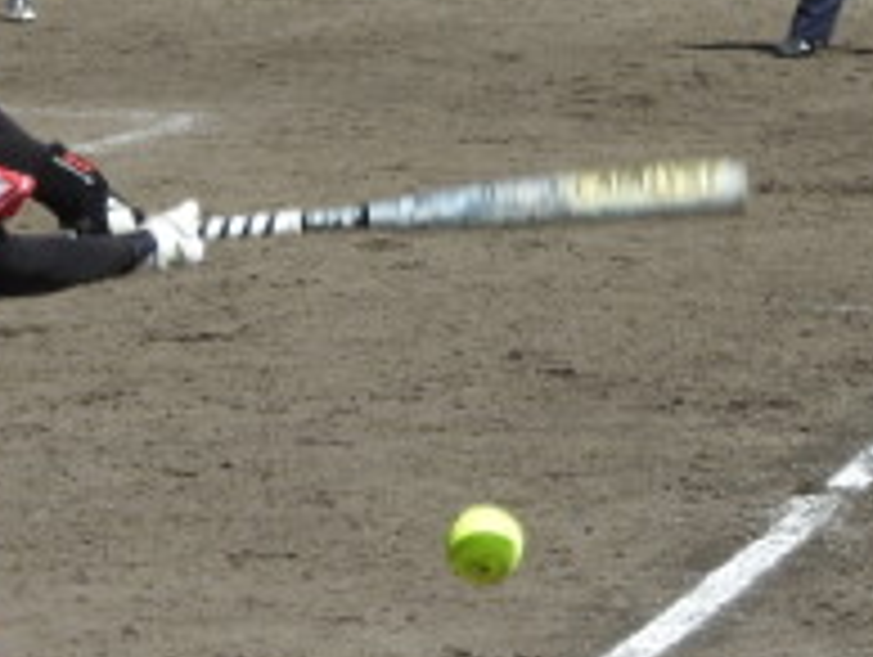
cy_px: 292
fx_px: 8181
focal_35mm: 324
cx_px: 490
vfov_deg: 4.6
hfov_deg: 6.1
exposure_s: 1/640
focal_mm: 18.8
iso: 100
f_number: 4.8
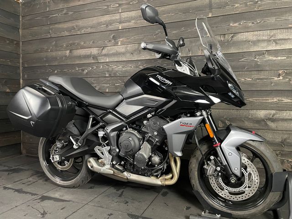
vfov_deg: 53.1
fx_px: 219
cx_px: 146
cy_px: 110
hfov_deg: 67.3
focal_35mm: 26
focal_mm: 4.2
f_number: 1.6
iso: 640
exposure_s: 1/33
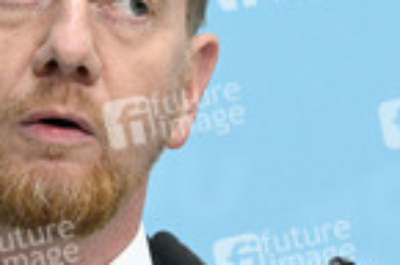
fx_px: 6209
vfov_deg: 2.4
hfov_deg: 3.7
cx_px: 211
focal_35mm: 560
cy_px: 185
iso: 4000
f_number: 5.6
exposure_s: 1/500
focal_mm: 180
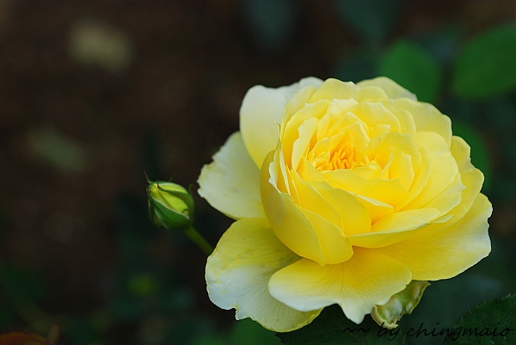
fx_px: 1506
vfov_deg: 13.1
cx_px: 258
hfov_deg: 19.4
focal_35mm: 105
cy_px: 172
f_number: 5
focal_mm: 70
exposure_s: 1/250
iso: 200
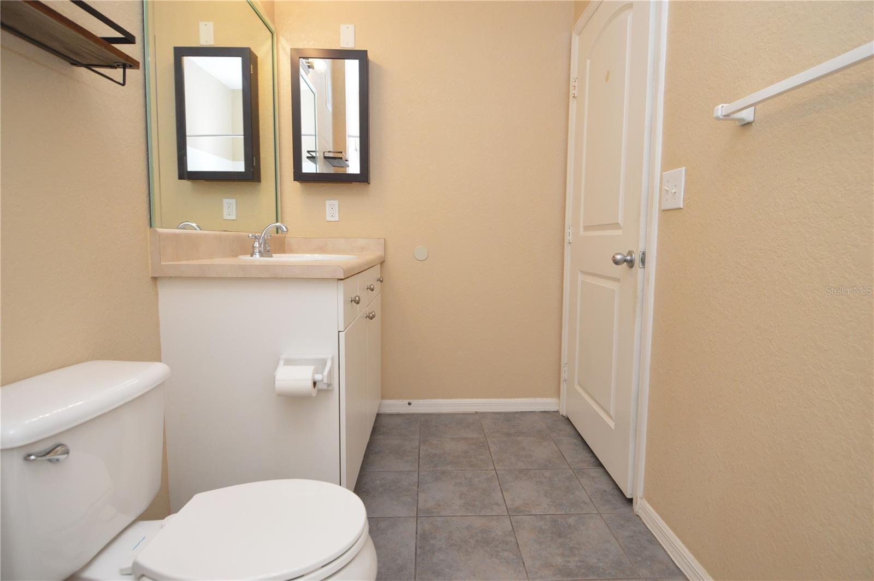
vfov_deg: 67.3
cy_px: 290
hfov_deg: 90.1
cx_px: 437
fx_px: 437
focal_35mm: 18
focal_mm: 12
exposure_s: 1/60
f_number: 4
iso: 400
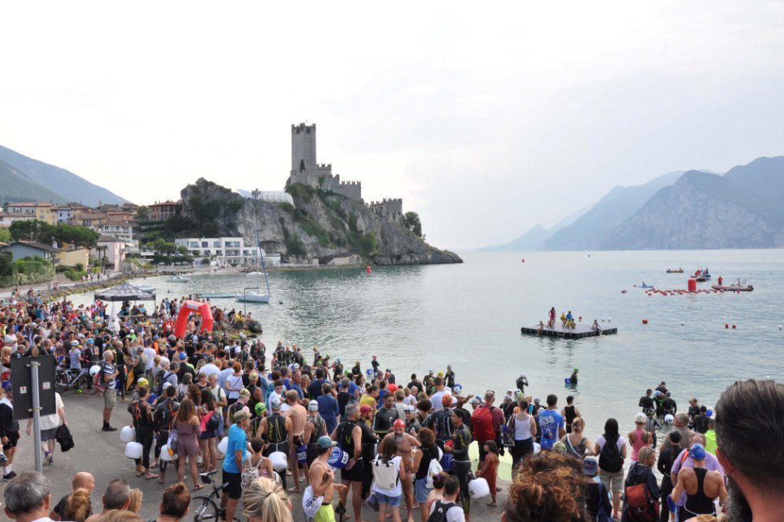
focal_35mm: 28
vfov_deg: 46.4
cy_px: 256
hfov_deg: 65.5
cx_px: 378
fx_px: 610
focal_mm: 18
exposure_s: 1/200
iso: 400
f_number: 7.1
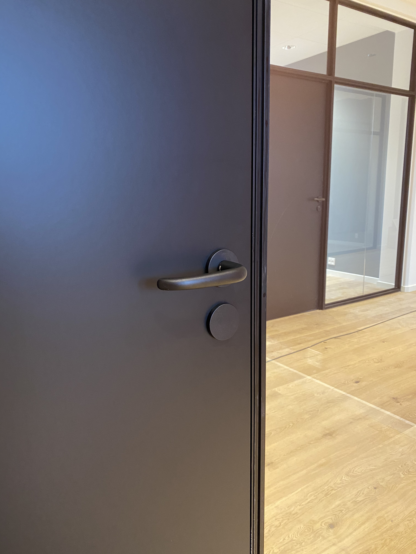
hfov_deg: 53.1
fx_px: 417
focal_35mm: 26
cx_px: 208
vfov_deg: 67.3
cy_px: 277
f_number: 1.8
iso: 320
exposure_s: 1/50
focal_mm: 4.25
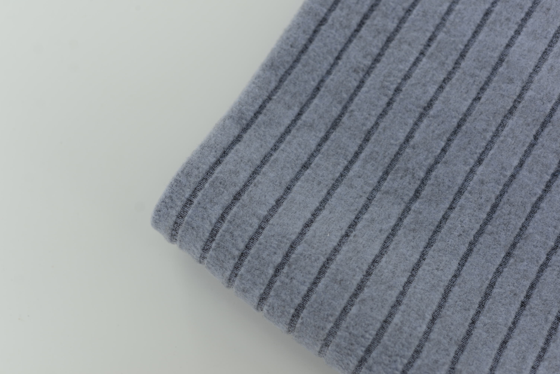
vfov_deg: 27.0
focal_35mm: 50
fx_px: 778
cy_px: 187
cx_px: 280
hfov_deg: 39.6
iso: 100
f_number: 3.5
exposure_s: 1/200
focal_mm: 50
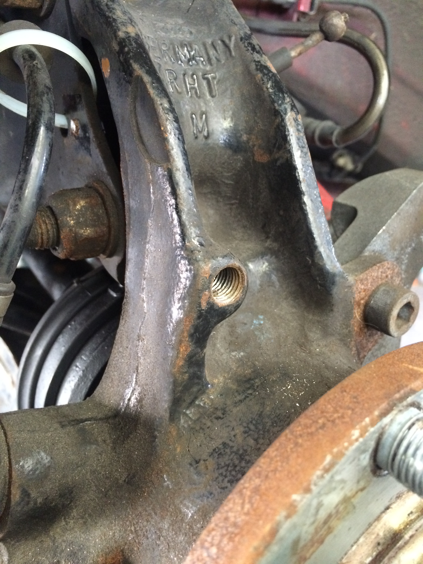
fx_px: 472
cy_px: 282
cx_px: 212
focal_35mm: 29
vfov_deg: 61.7
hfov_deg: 48.2
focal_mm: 4.15
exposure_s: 1/15
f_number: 2.2
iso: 320
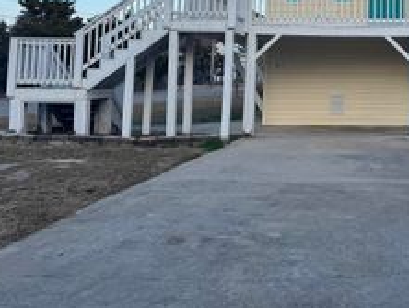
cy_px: -14
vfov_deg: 25.5
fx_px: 639
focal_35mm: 54
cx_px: 359
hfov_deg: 33.8
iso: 80
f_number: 1.78
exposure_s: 1/1151
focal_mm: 6.76
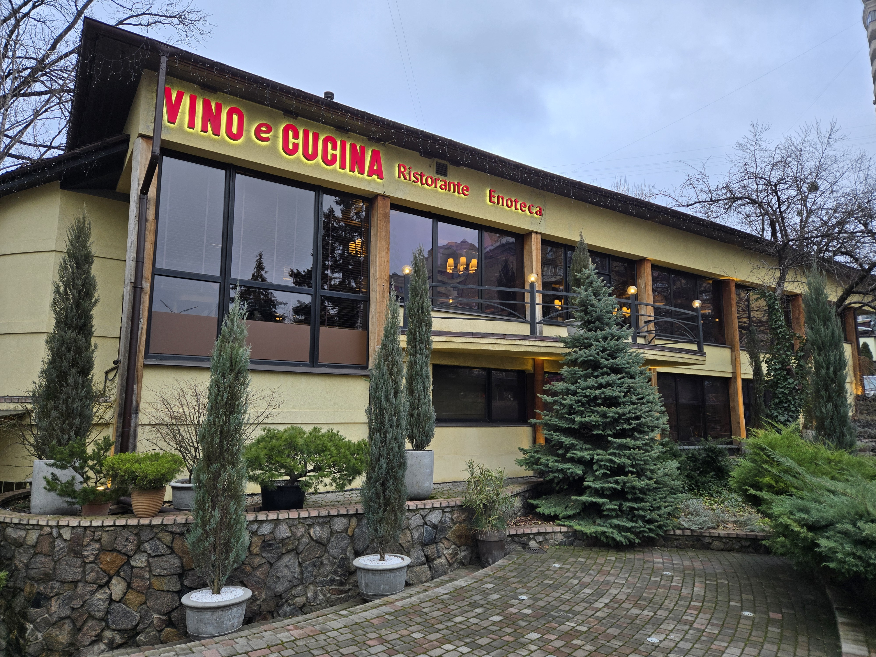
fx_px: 582
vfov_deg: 58.9
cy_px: 328
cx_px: 438
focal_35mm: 23
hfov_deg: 73.9
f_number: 1.8
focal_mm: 5.4
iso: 64
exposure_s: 1/180
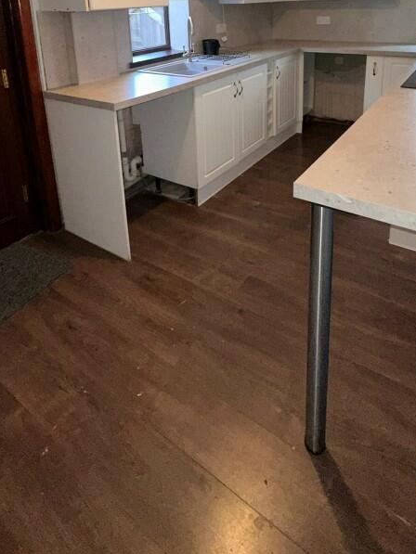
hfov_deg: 56.8
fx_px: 384
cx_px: 222
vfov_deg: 64.0
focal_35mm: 24
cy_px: 96
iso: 320
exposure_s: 1/60
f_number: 2.2
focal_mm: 2.22
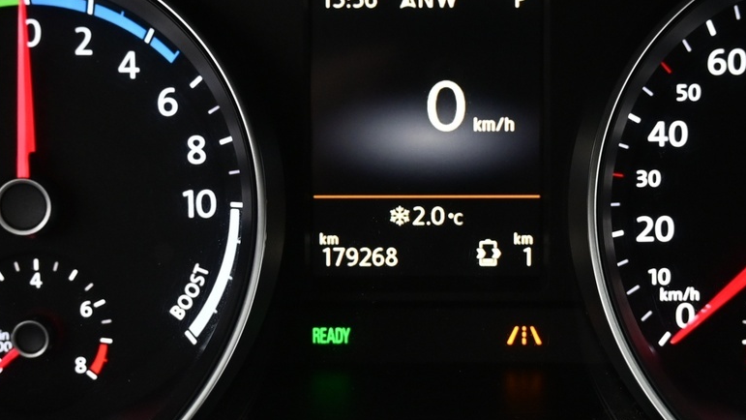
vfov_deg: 18.3
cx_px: 429
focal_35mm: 66
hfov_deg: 31.8
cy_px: 188
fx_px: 1306
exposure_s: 1/30
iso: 1000
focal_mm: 20
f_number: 3.8
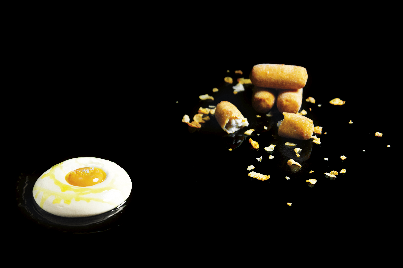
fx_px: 783
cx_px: 202
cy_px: 134
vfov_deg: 19.4
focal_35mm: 70
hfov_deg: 28.9
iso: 500
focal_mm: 70
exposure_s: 1/60
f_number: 4.8
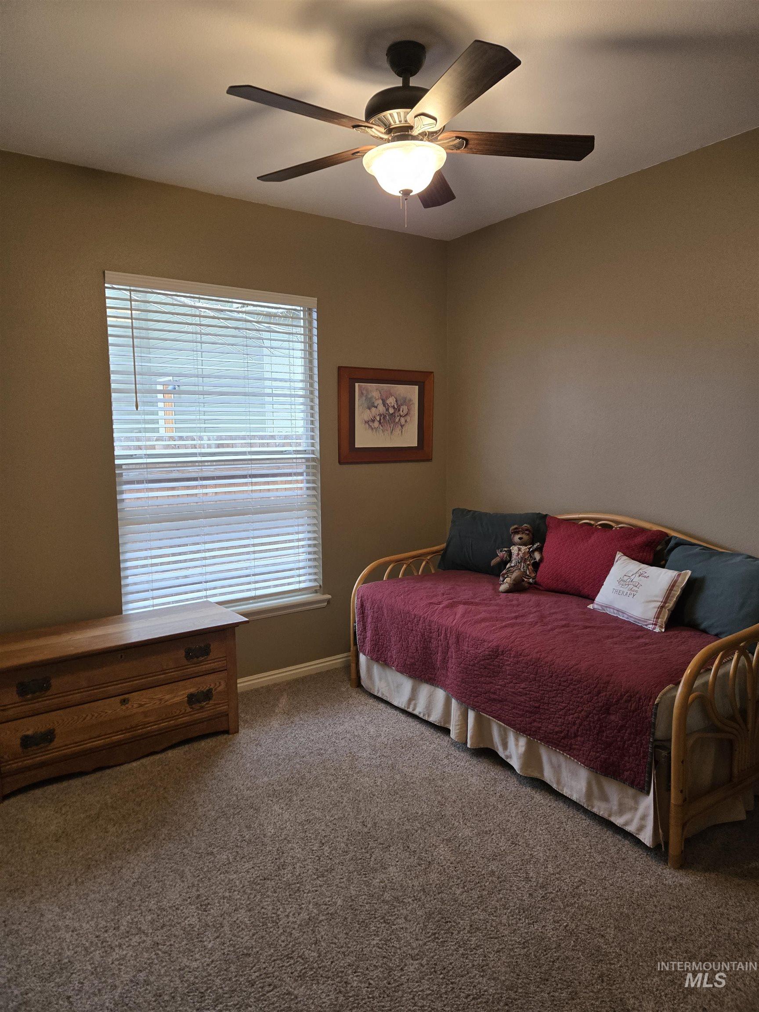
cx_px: 380
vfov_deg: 73.9
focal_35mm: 23
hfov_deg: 58.9
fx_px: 672
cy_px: 506
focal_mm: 5.4
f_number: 1.8
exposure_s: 1/120
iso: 320
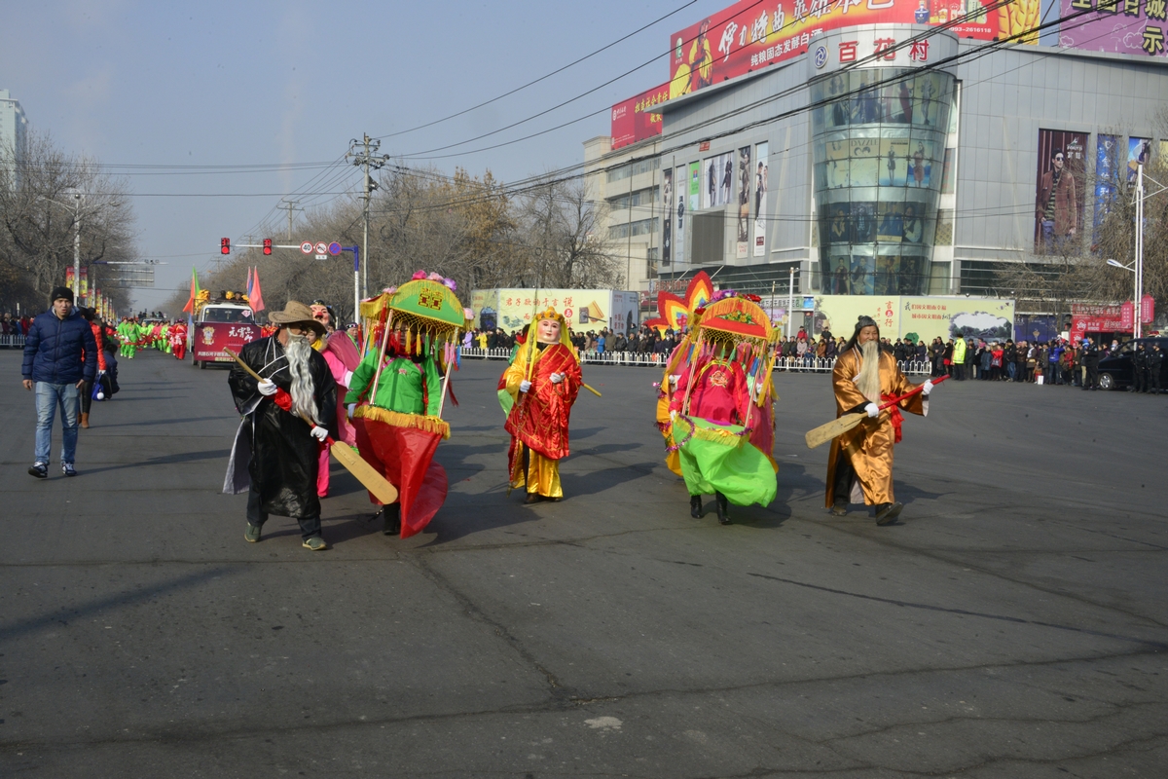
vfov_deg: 36.9
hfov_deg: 53.1
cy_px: 390
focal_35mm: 36
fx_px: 1168
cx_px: 584
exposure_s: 1/200
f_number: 25
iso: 1000
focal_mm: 36
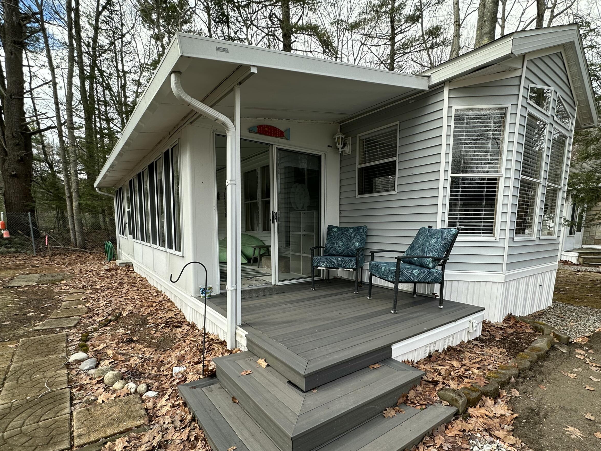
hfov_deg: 87.7
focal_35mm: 18
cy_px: 272
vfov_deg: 70.8
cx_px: 315
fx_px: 313
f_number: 2.2
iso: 40
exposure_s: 1/332
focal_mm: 2.22
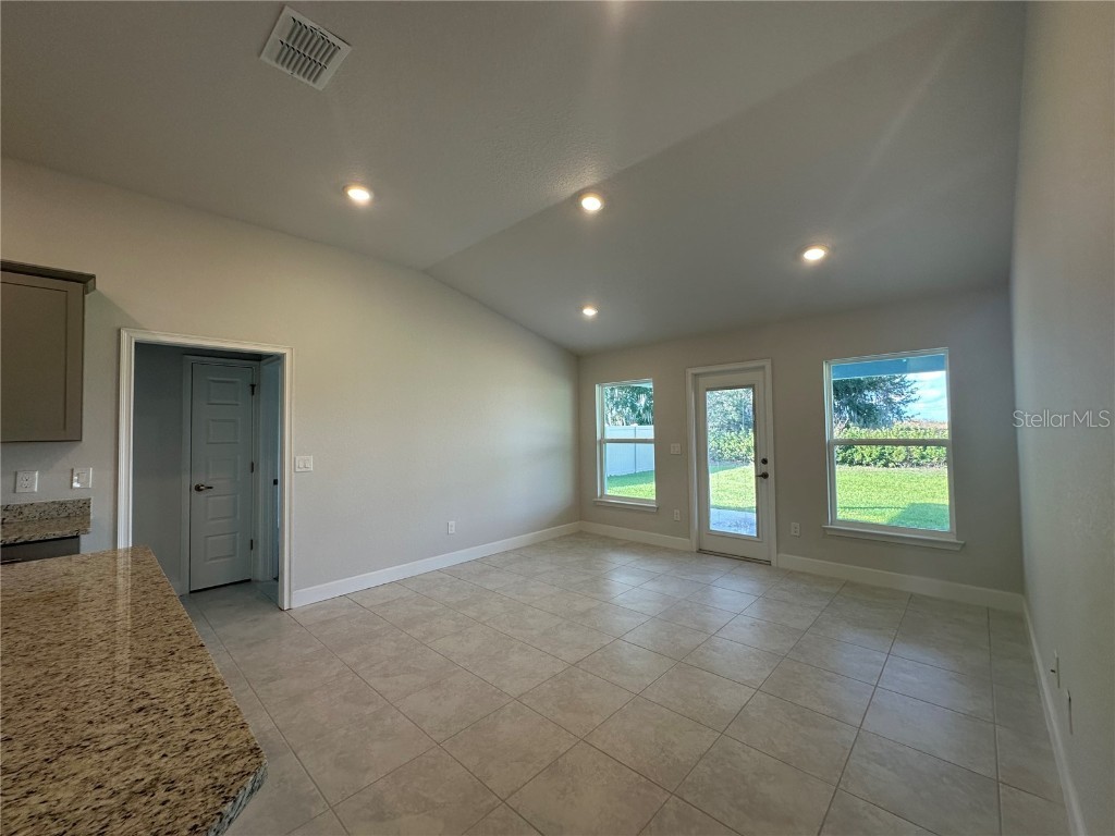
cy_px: 418
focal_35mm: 14
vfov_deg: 85.7
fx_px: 451
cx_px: 558
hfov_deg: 102.1
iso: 80
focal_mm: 2.22
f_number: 2.2
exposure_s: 1/120
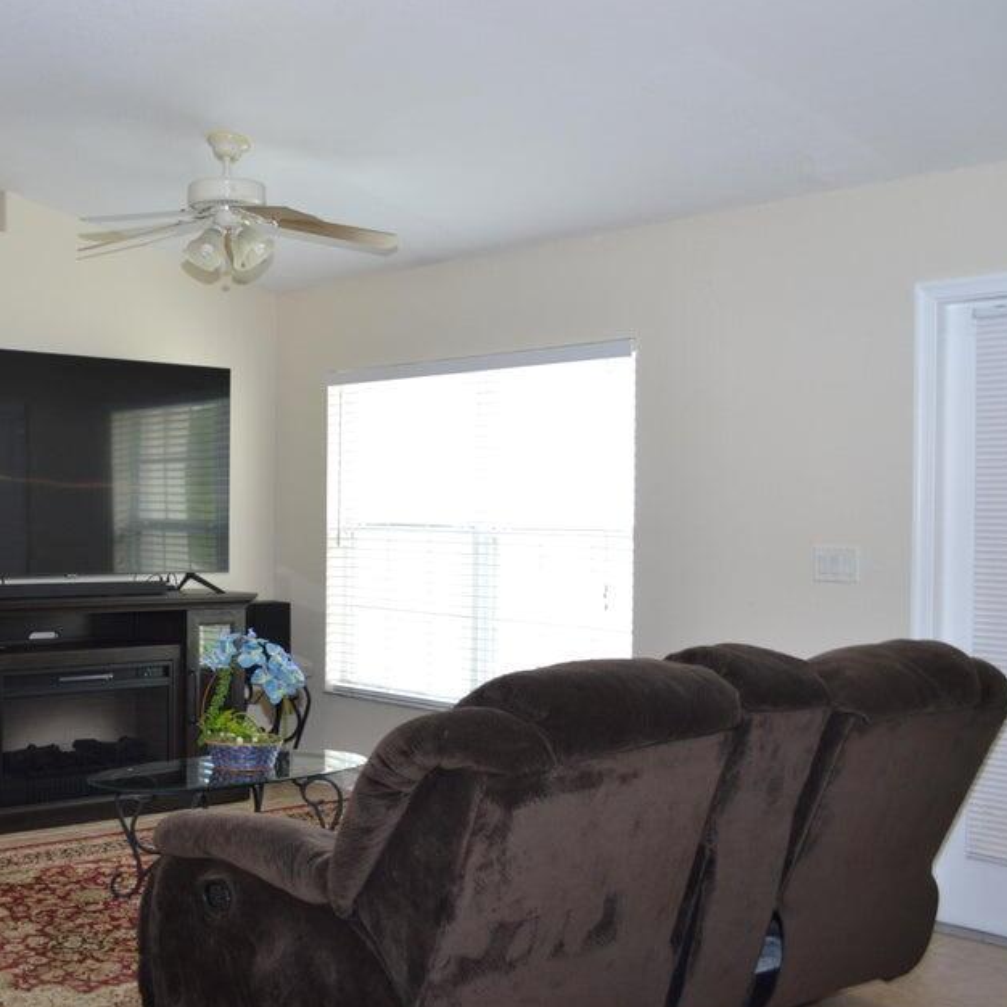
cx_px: 256
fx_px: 1415
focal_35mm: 43
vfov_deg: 39.2
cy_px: 508
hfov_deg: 38.2
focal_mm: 22
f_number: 4.5
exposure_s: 1/80
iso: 400
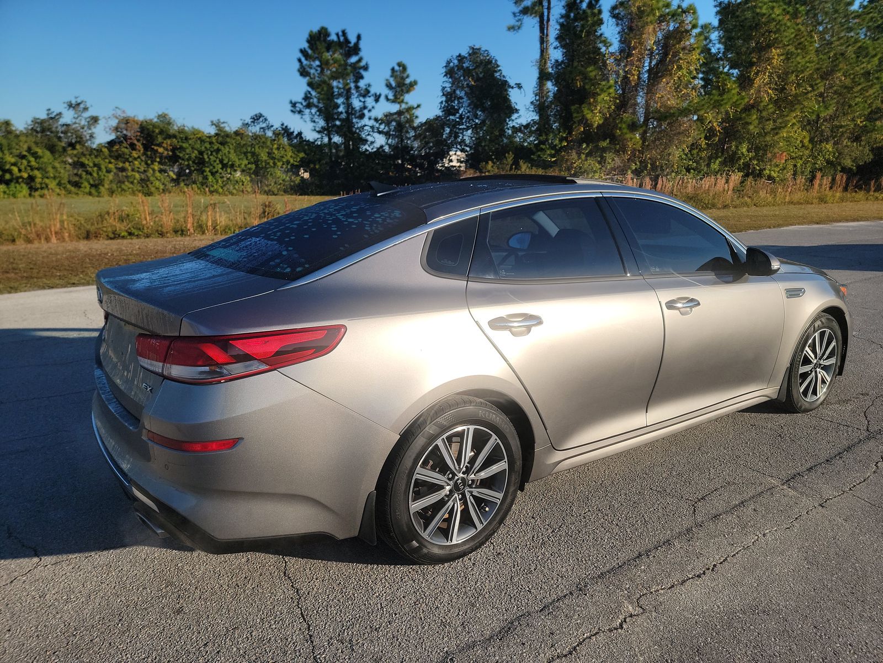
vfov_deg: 56.8
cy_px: 332
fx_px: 612
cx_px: 442
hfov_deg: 71.6
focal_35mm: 24
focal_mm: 6.7
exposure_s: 1/1027
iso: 50
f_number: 1.8
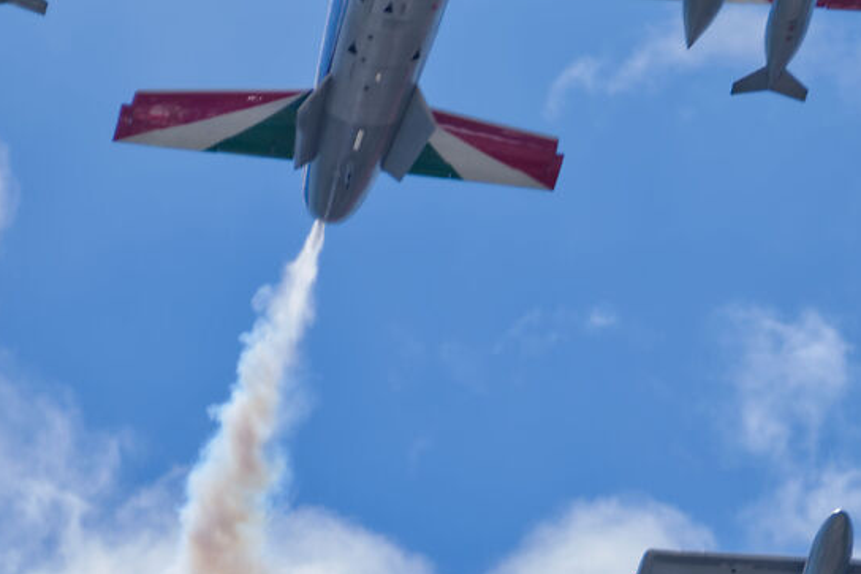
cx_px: 590
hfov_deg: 1.6
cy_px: 568
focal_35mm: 1323
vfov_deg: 1.0
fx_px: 31648
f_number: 5
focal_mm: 300
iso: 200
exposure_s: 1/1250
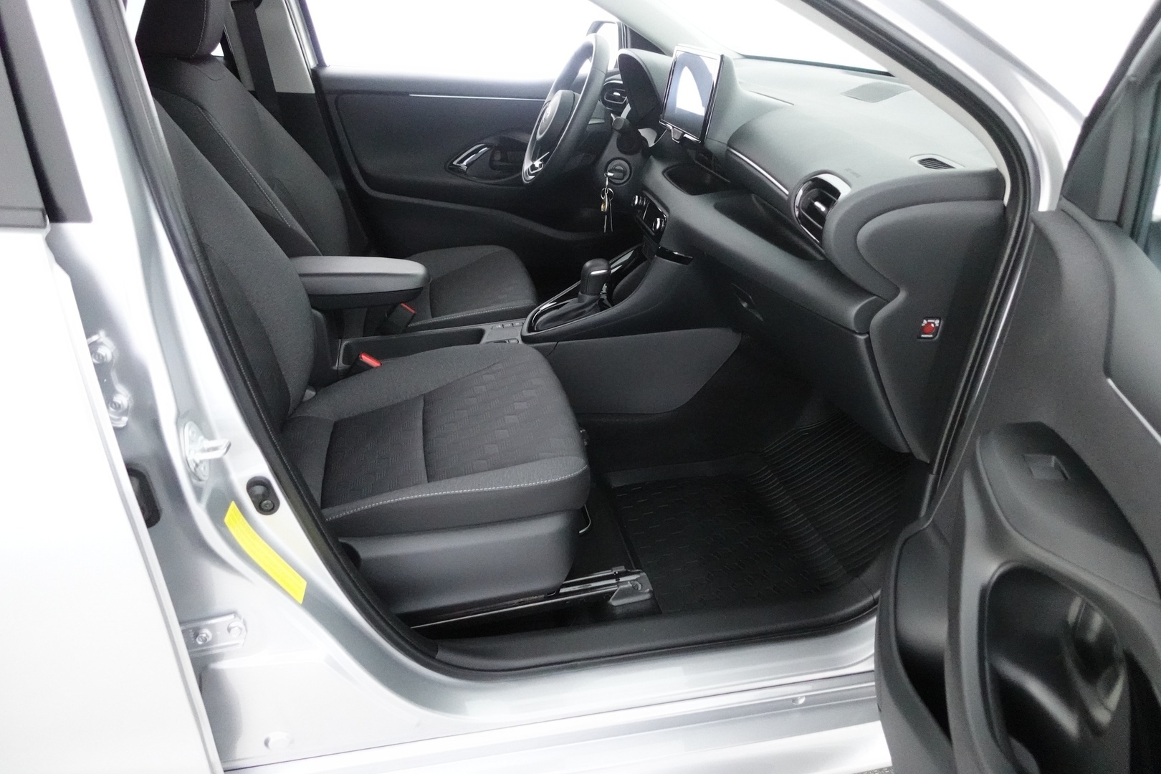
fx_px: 774
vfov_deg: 53.1
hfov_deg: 73.7
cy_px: 387
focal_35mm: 24
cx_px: 580
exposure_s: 1/125
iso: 5000
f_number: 1.8
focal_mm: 9.4
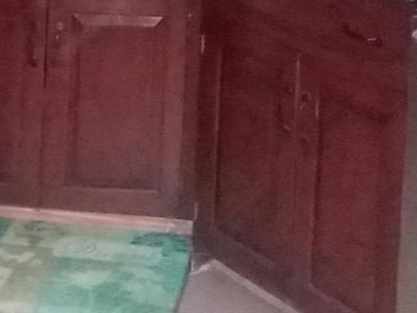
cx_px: 290
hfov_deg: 19.0
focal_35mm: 103
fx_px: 1241
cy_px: -218
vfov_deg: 13.2
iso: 800
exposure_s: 1/17
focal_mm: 2.47
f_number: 1.9
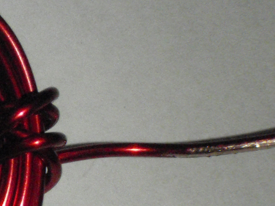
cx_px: -183
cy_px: 162
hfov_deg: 11.8
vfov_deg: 9.4
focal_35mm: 157
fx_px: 1247
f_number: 4.1
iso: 640
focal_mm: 6.53
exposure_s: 1/250
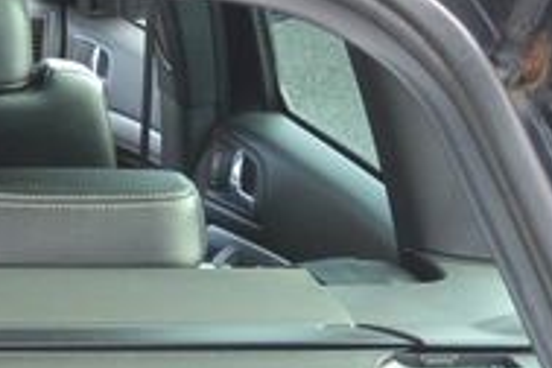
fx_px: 2238
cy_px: 822
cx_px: -350
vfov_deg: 8.7
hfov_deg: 13.1
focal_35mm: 146
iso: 200
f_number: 3.5
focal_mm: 10
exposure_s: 1/160
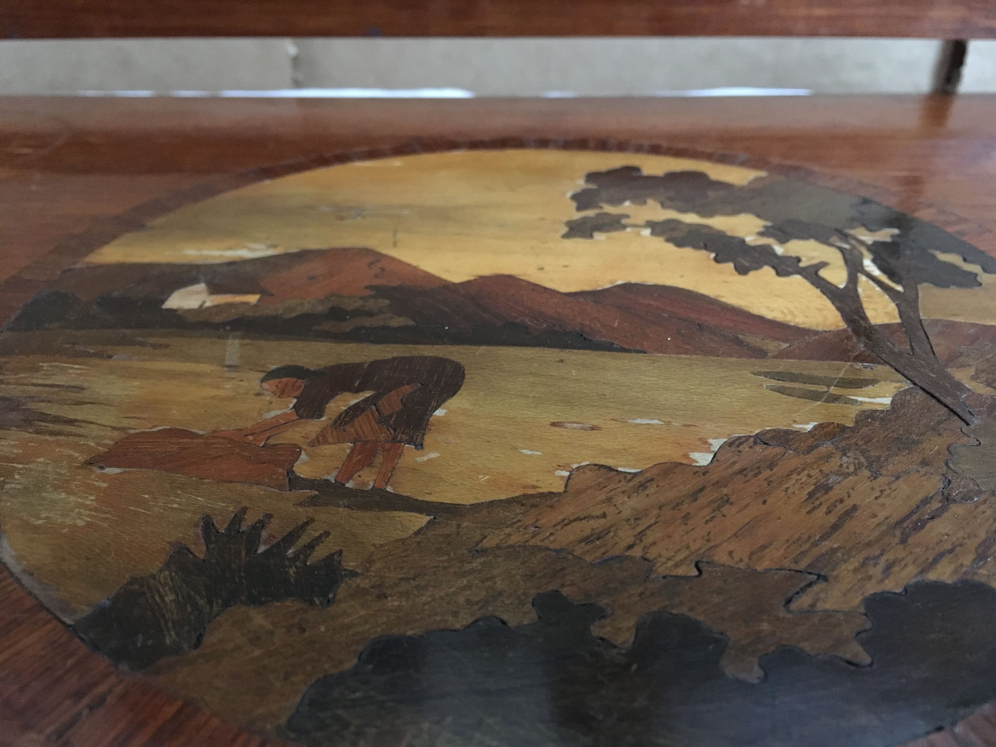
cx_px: 498
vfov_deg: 48.2
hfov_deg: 61.7
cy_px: 374
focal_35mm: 29
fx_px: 834
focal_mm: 4.15
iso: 500
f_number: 2.2
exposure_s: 1/17
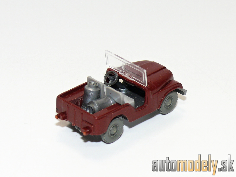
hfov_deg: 14.2
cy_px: 88
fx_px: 948
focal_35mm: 139
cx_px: 118
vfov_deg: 10.7
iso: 100
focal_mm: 16.4
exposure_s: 1/30
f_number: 4
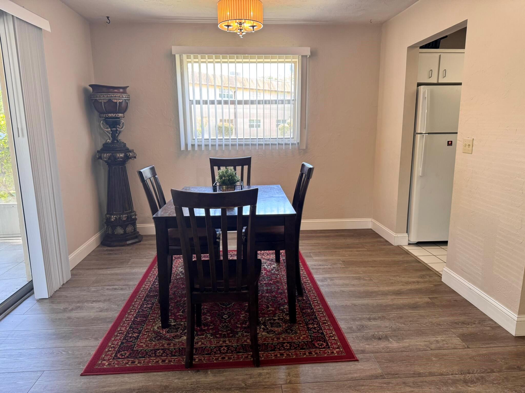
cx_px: 262
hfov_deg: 71.6
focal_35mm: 24
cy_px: 196
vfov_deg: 56.8
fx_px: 364
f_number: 1.78
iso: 160
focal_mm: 6.76
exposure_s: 1/120
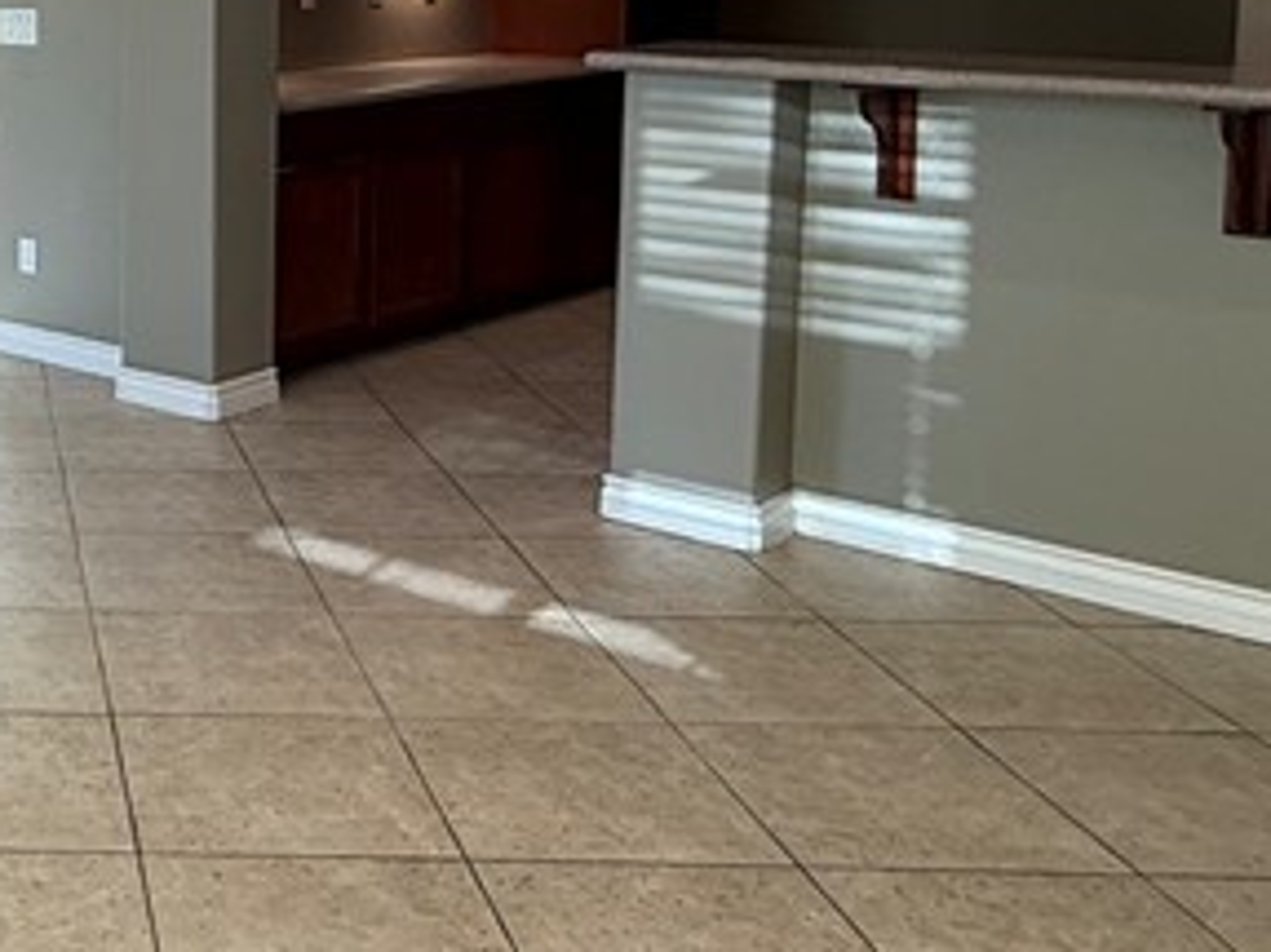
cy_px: 80
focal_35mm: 50
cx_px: -128
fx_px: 1835
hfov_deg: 33.3
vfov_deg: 27.9
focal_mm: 2.22
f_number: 2.2
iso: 100
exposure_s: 1/120
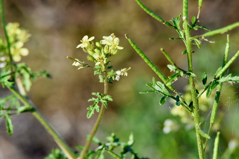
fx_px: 5975
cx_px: 120
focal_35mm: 900
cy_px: 80
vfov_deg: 1.5
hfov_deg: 2.3
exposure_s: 1/2000
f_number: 11
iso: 2000
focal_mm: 600
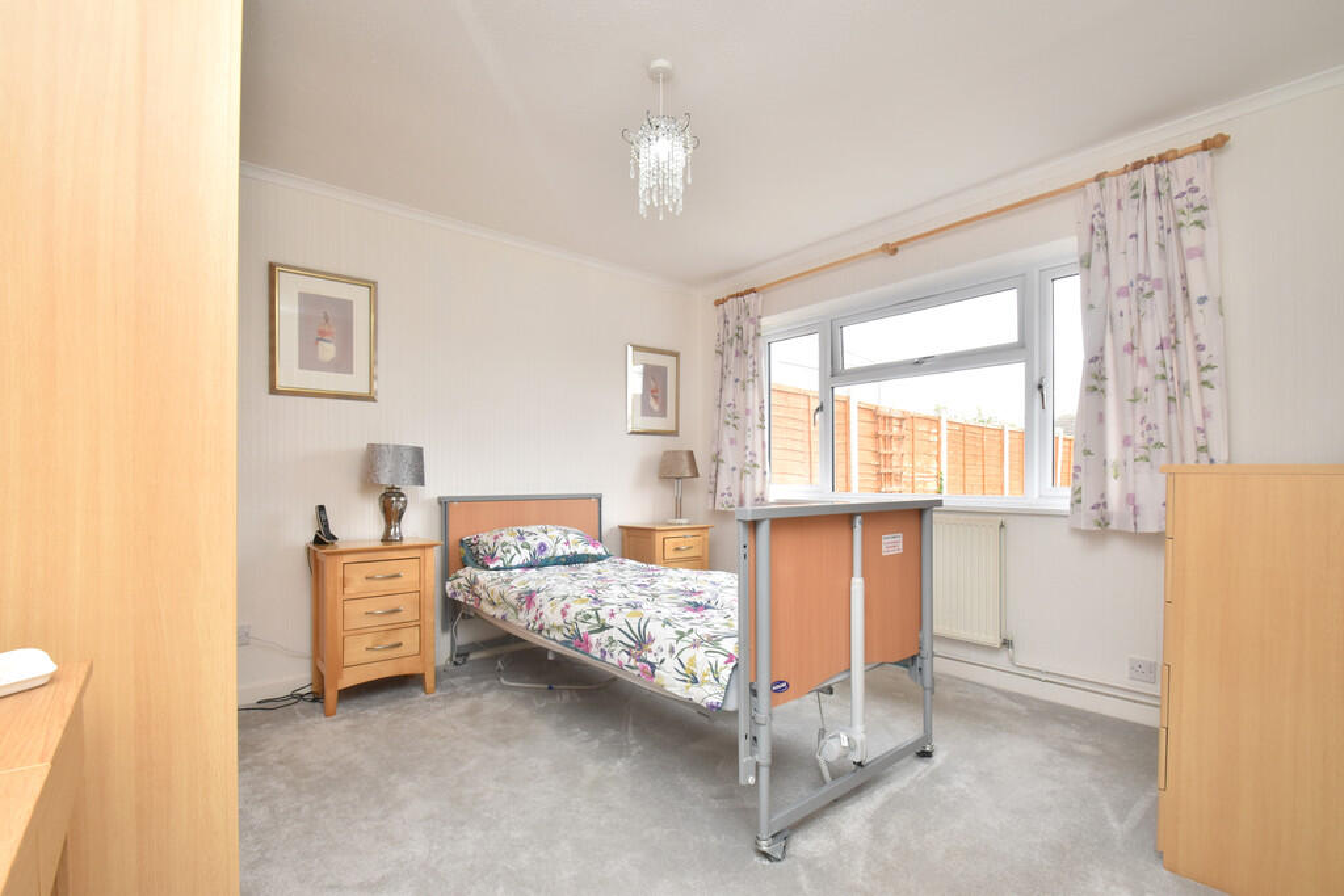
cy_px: 448
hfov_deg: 100.4
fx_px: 560
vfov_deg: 77.3
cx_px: 672
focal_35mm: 15
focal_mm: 10
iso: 500
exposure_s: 1/60
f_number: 10
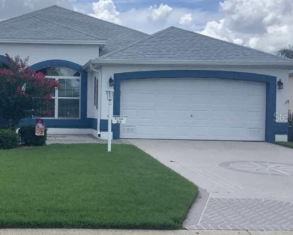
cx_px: 40
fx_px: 512
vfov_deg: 25.8
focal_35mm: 59
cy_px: 116
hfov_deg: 30.8
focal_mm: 3.3
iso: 25
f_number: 2.4
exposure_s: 1/1631
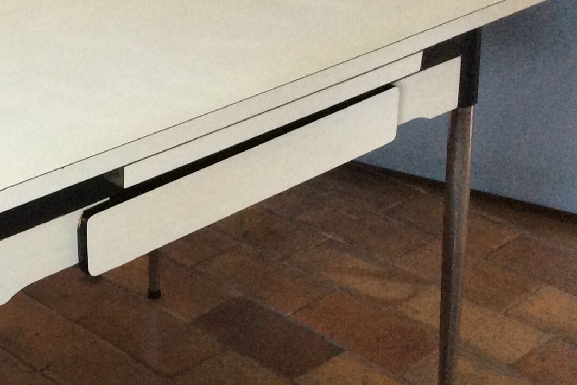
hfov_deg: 24.2
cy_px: 287
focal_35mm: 81
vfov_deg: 16.8
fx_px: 1298
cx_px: 35
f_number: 2.4
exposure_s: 1/25
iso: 160
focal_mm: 3.3
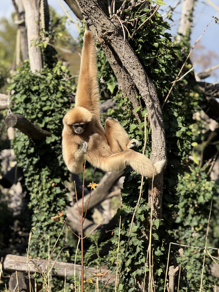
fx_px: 1012
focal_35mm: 120
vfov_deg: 16.4
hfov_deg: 12.3
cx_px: 110
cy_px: 146
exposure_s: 1/611
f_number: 2.8
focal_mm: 15.66
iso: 50
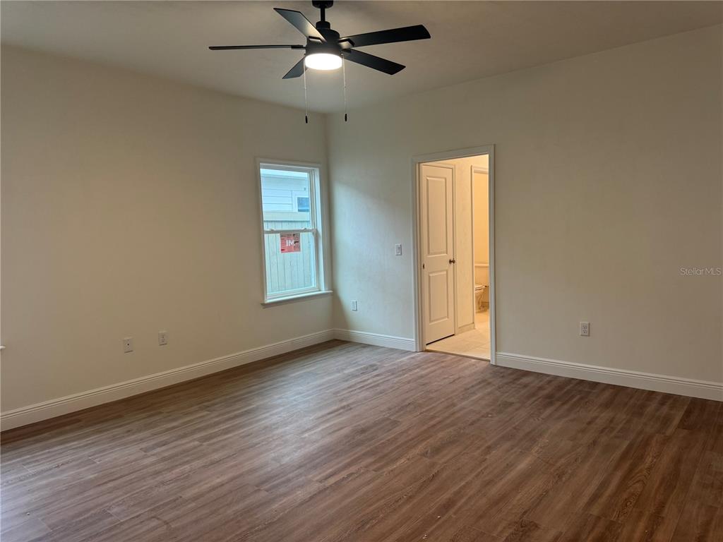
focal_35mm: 24
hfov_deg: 71.6
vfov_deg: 56.8
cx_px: 362
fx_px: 501
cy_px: 271
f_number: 1.78
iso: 200
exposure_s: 1/120
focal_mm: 6.76
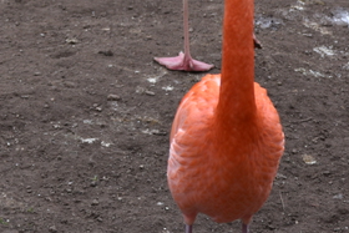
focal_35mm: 640
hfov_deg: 3.2
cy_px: -248
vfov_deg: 2.1
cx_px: -182
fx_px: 6207
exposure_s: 1/320
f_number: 4.8
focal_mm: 140
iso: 140
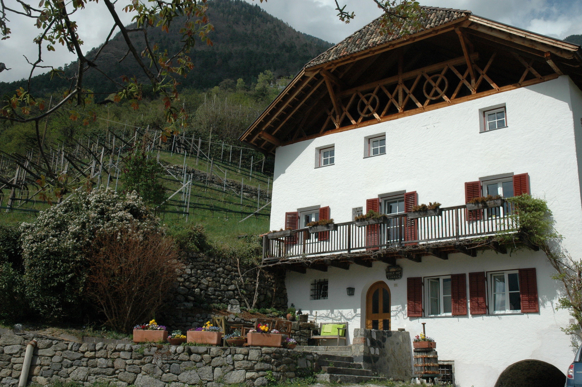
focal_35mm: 38
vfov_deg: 35.4
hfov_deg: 51.3
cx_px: 291
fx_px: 606
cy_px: 194
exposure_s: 1/640
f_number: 14
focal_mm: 25
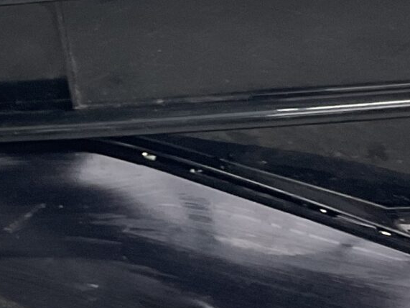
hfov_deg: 15.0
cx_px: 65
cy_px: 110
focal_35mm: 130
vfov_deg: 11.4
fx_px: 1539
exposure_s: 1/50
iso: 50
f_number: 1.8
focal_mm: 3
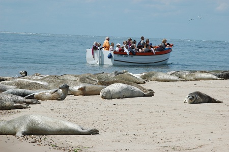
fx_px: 1163
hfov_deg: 11.2
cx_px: 114
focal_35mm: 183
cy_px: 76
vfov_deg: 7.5
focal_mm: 122
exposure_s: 1/200
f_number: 13
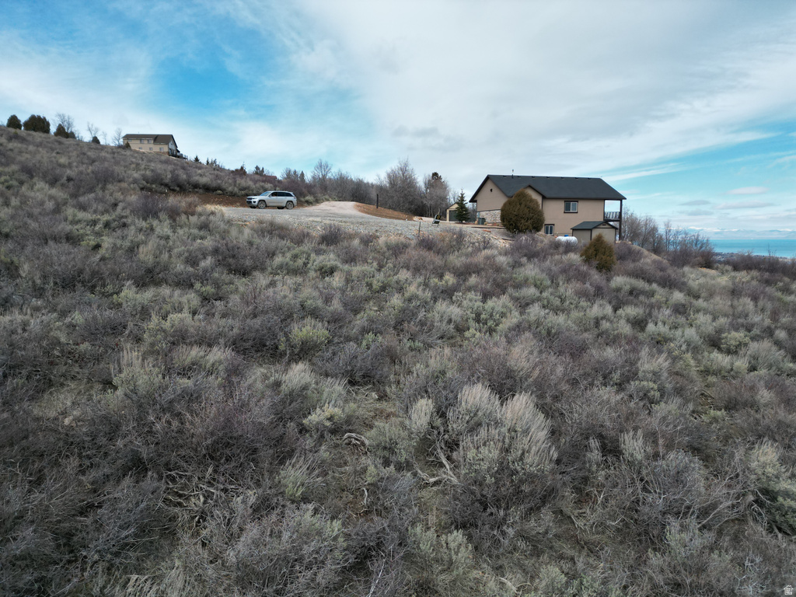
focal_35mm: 24
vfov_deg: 56.8
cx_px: 398
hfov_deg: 71.6
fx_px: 552
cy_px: 298
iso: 200
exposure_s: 1/3200
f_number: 1.7
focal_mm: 6.72
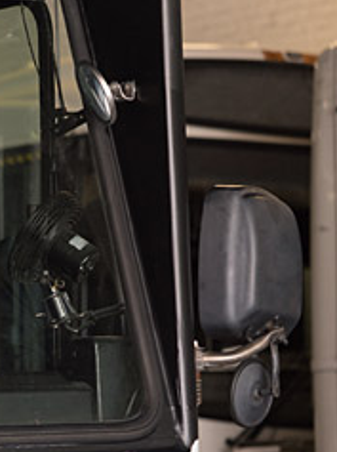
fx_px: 2590
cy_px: 247
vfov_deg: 10.0
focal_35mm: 199
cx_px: -57
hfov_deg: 7.4
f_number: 3.5
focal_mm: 90
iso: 800
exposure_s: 1/100
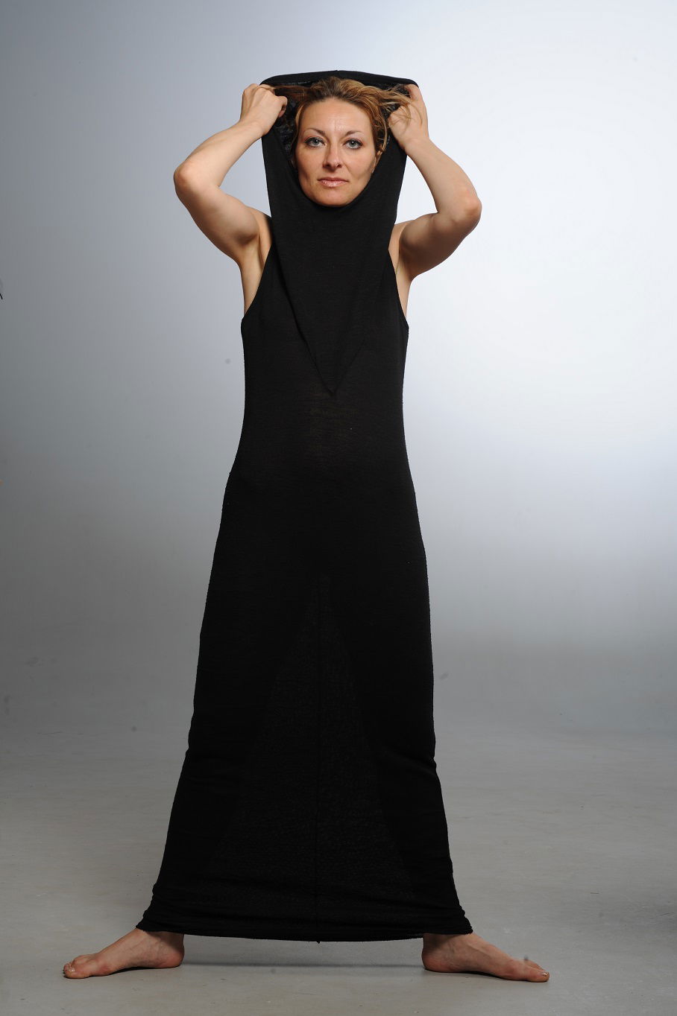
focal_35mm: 60
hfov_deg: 22.6
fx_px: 1694
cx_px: 338
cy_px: 508
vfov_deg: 33.4
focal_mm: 60
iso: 100
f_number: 13
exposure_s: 1/100
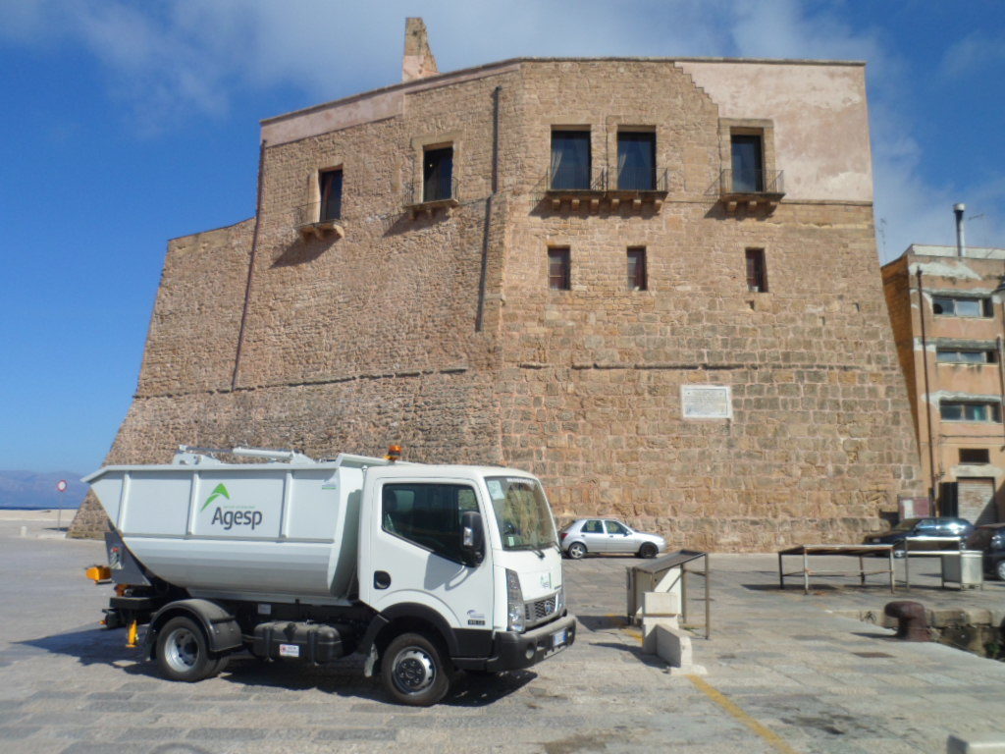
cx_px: 502
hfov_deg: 60.0
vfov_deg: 46.8
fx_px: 871
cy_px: 377
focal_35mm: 30
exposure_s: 1/180
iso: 80
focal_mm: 5.7
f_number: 9.9
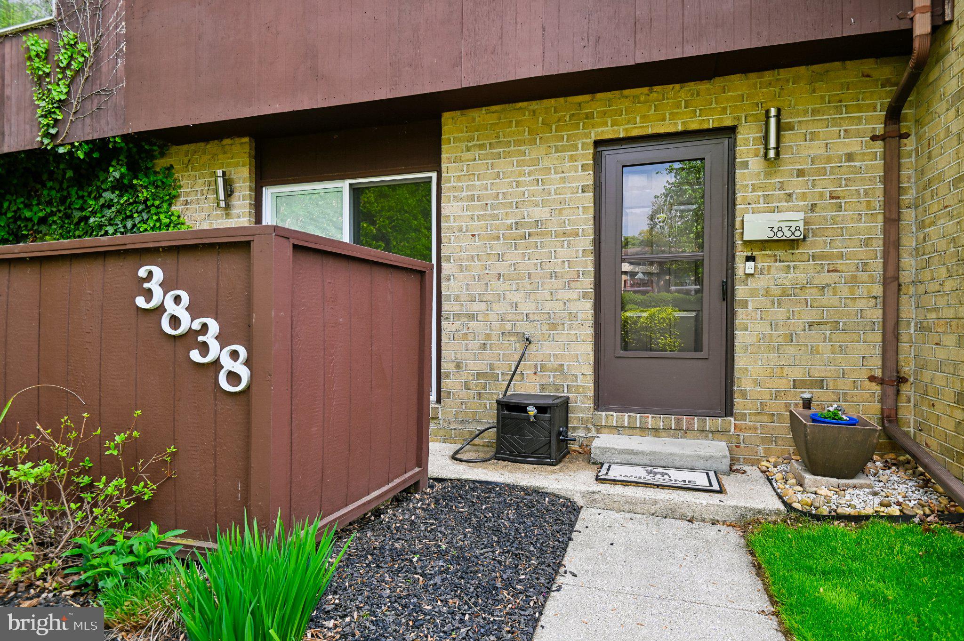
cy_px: 320
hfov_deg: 81.2
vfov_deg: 59.4
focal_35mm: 21
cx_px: 482
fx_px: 562
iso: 180
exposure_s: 1/250
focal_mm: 21
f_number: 5.6
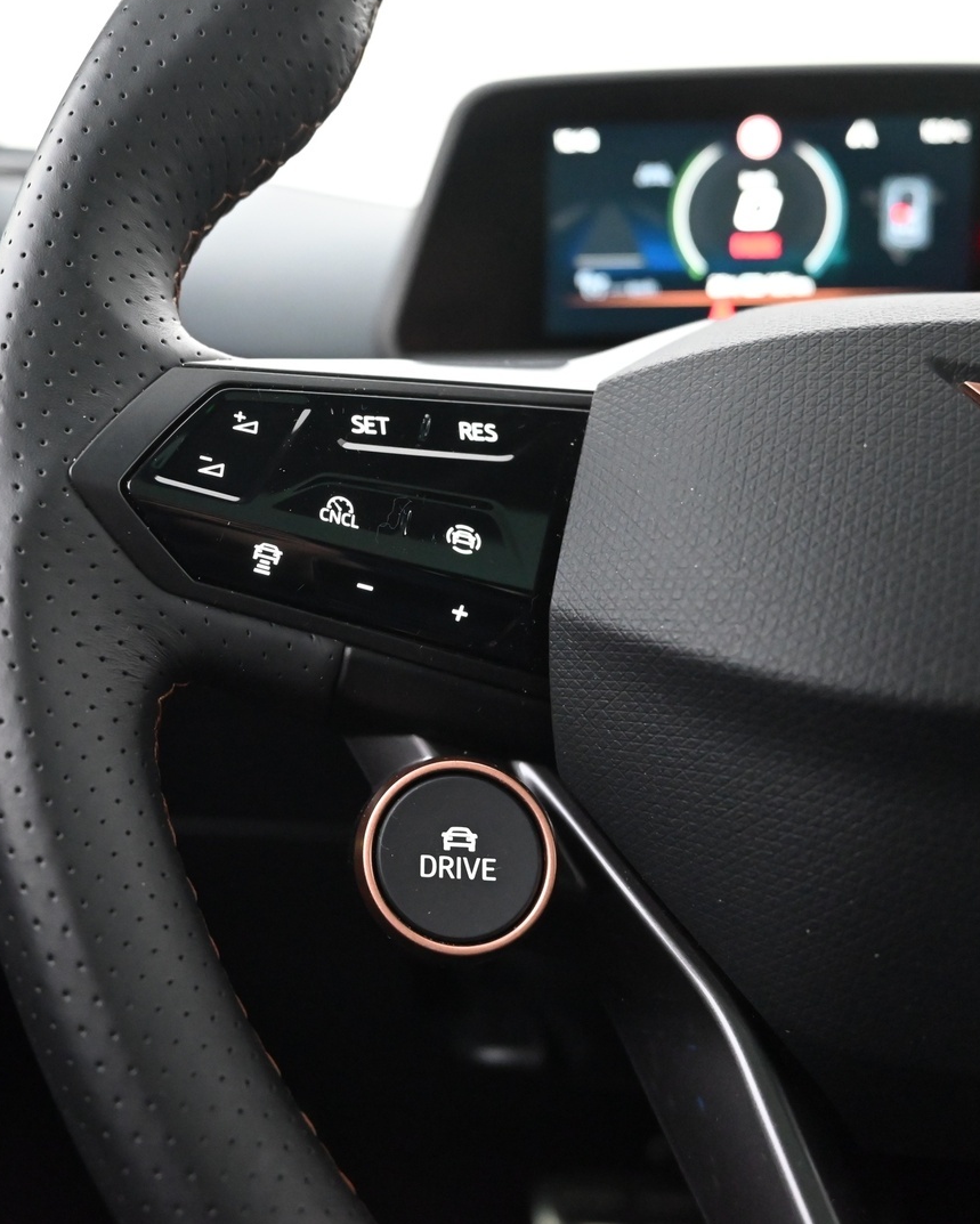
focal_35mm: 34
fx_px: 1232
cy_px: 613
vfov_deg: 52.8
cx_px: 253
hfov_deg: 42.1
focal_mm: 24
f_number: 4
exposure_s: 1/60
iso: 7200
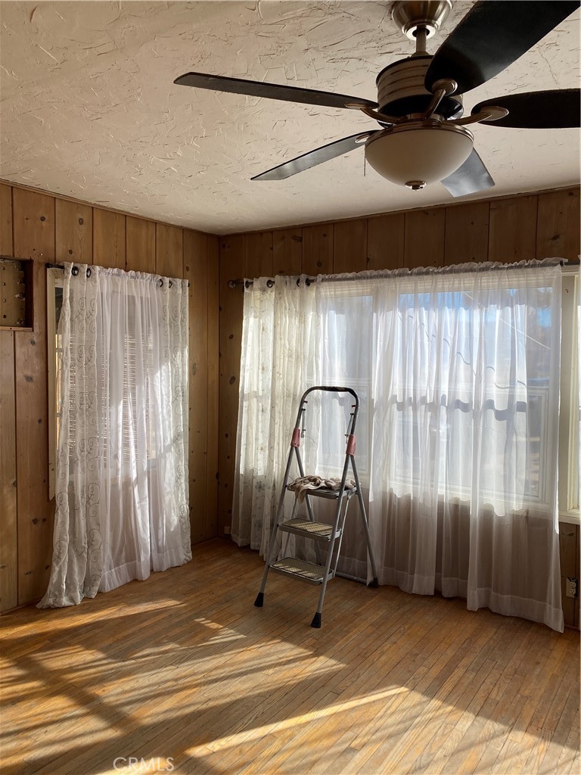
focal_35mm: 26
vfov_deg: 67.3
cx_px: 290
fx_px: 582
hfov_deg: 53.1
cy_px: 388
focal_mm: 4.25
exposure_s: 1/1272
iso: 32
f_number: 1.8
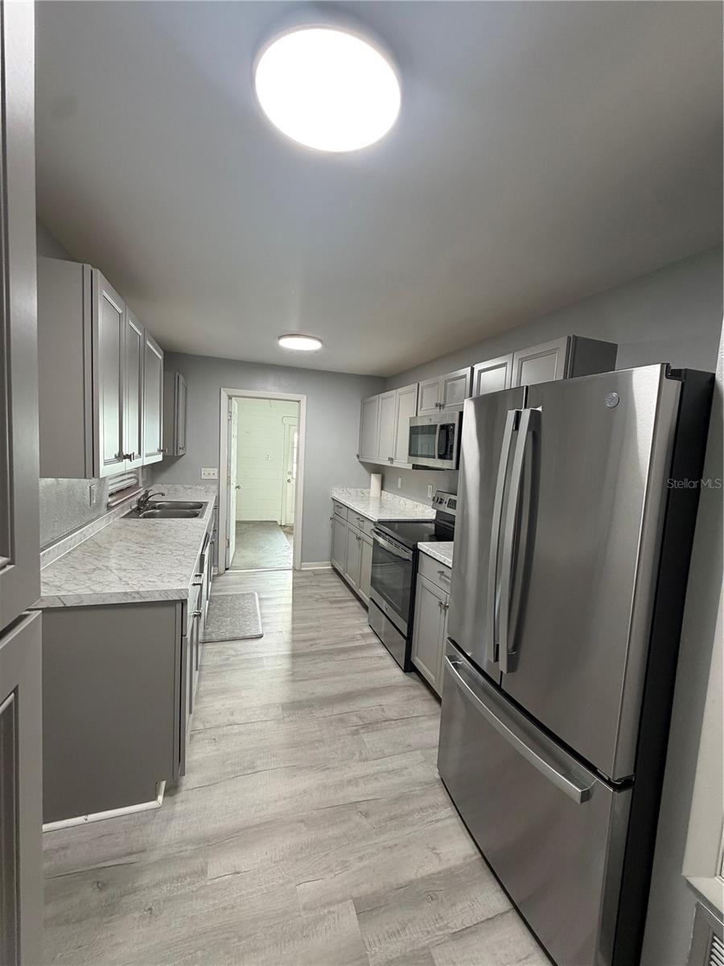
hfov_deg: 85.7
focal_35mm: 14
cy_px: 483
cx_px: 362
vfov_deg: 102.1
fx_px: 390
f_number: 2.2
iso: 250
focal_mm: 2.22
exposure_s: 1/60
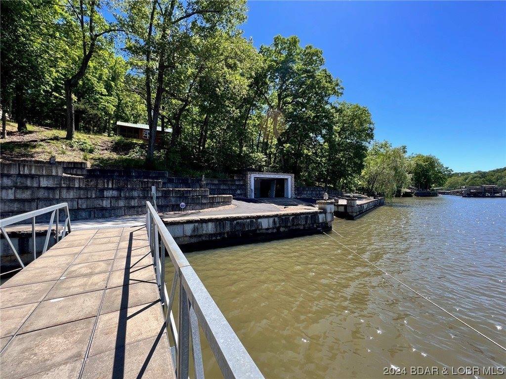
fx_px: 190
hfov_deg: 106.2
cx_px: 253
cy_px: 190
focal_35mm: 13
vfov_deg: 89.9
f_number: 1.8
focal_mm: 1.57
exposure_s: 1/365
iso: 32
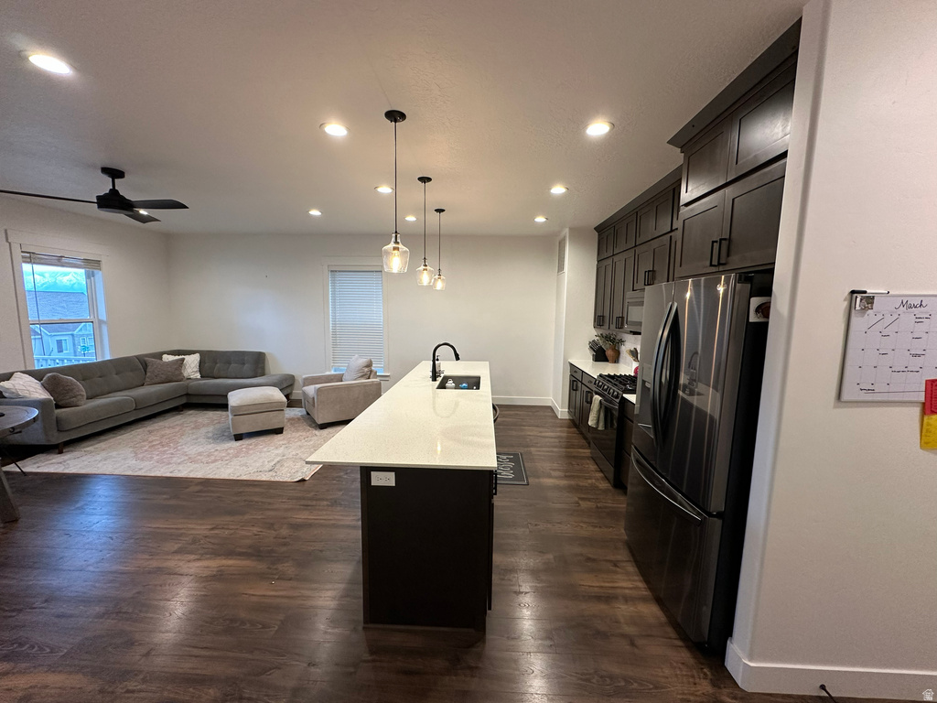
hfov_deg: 102.1
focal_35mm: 14
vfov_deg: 85.7
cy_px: 352
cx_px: 468
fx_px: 379
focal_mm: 2.22
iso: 250
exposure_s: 1/120
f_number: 2.2
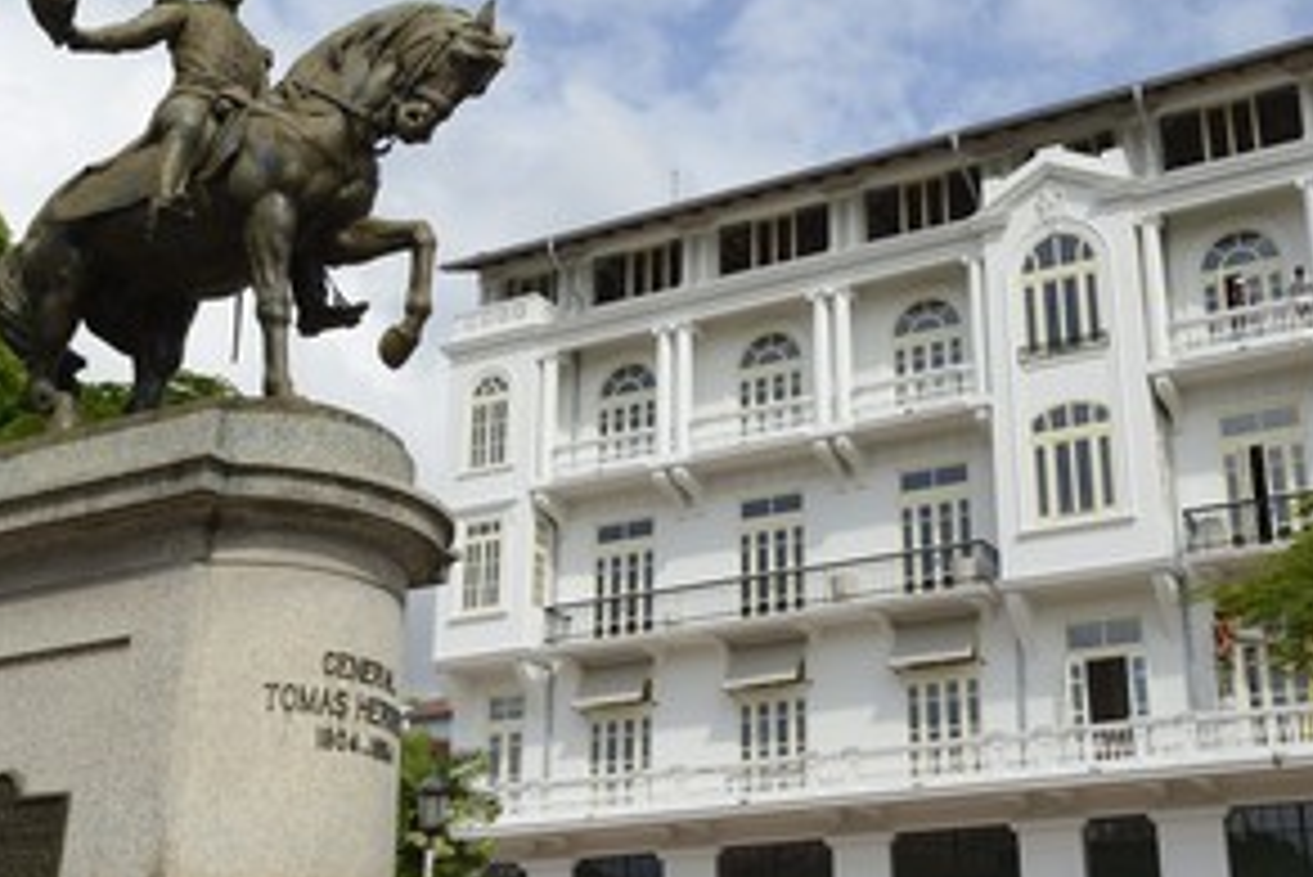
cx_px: 796
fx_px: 1678
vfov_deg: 29.3
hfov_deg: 42.5
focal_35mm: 46
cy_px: 441
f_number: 14
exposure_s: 1/250
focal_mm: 32
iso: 200
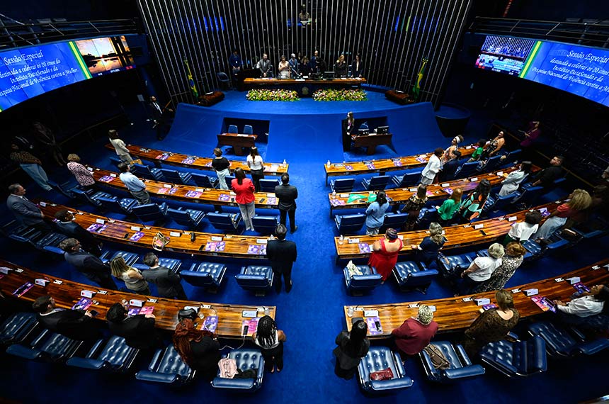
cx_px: 304
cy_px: 202
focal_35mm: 14
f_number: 5
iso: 4000
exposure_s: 1/160
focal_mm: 14
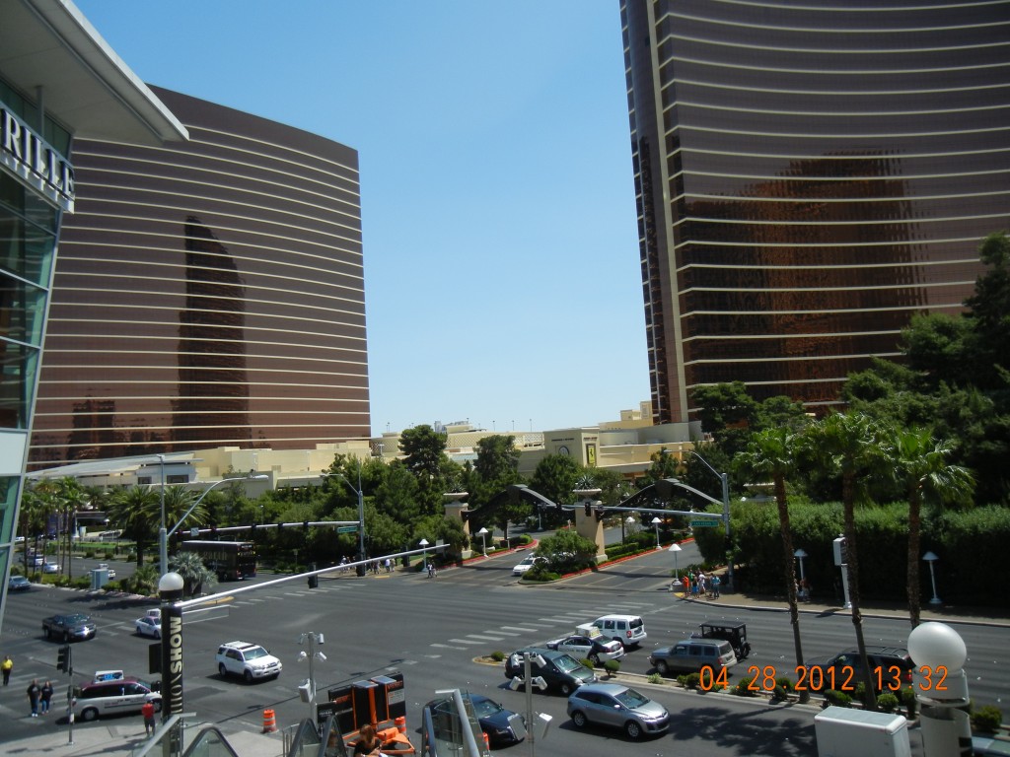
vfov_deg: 46.8
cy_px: 378
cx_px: 505
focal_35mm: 30
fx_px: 875
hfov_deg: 60.0
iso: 160
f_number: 7
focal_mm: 5.4
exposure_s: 1/450
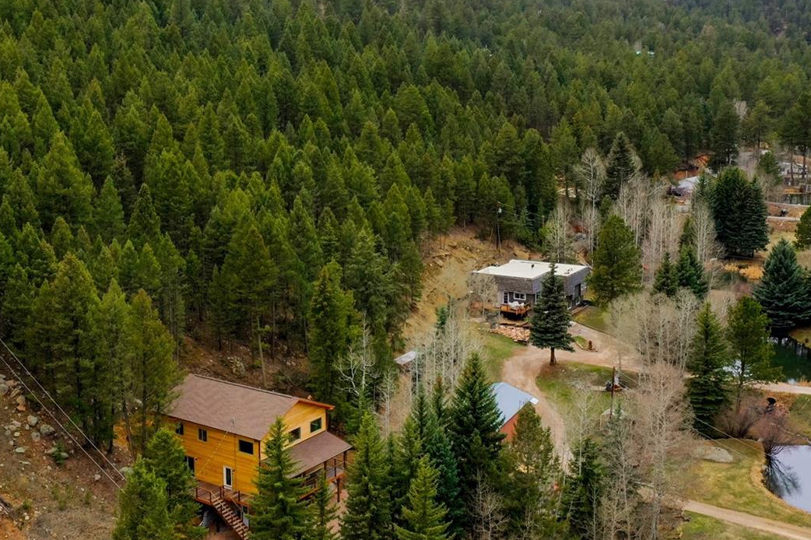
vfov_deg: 31.1
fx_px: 968
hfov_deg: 45.3
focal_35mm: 43
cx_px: 342
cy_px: 219
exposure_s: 1/800
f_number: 6.3
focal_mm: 10.26
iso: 400
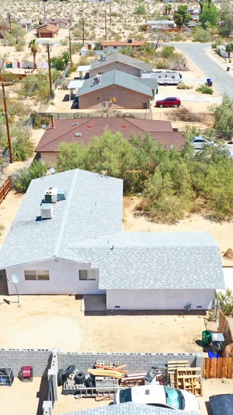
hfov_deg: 26.5
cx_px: 125
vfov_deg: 45.5
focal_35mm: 45
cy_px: 210
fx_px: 495
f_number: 5.6
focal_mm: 10.26
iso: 100
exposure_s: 1/320
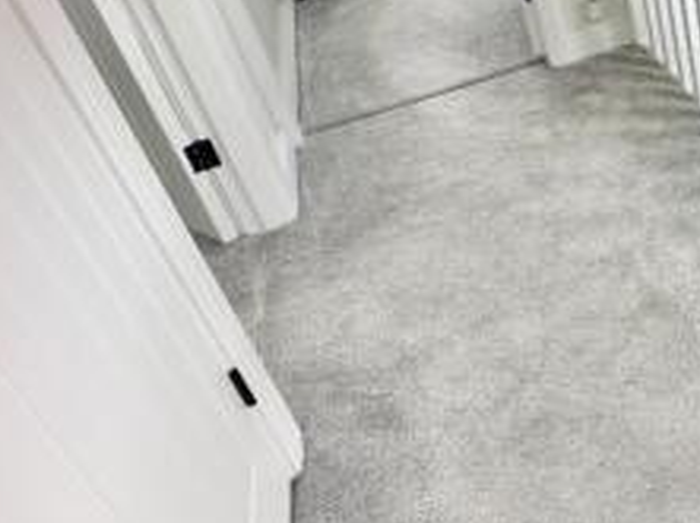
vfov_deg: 35.4
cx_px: 885
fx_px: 747
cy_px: 17
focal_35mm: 37
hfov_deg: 35.9
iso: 80
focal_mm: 2.22
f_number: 2.2
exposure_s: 1/99
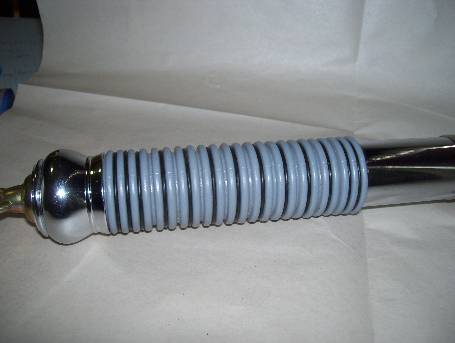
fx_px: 474
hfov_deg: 51.3
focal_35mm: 36
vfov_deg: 39.7
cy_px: 172
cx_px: 228
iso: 80
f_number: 2.7
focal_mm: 6
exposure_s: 1/60
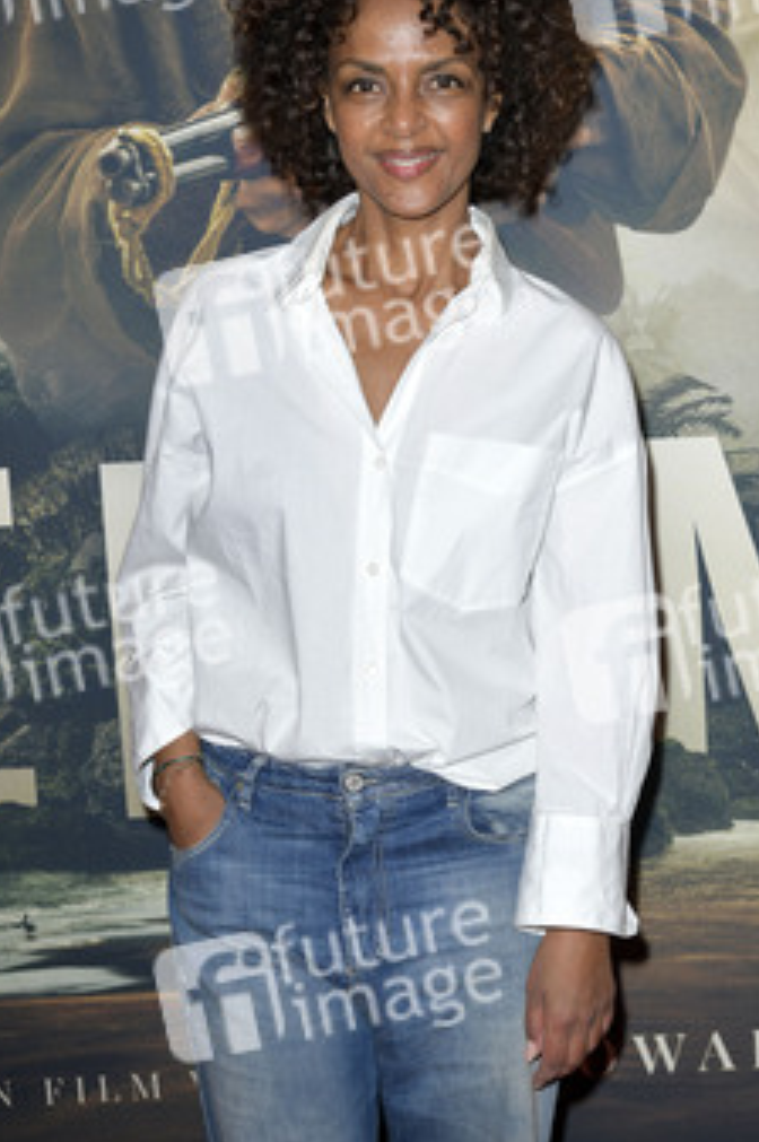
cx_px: 427
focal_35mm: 57
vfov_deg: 35.0
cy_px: 474
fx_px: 1806
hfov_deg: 23.7
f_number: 5.6
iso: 250
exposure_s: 1/250
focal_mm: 48
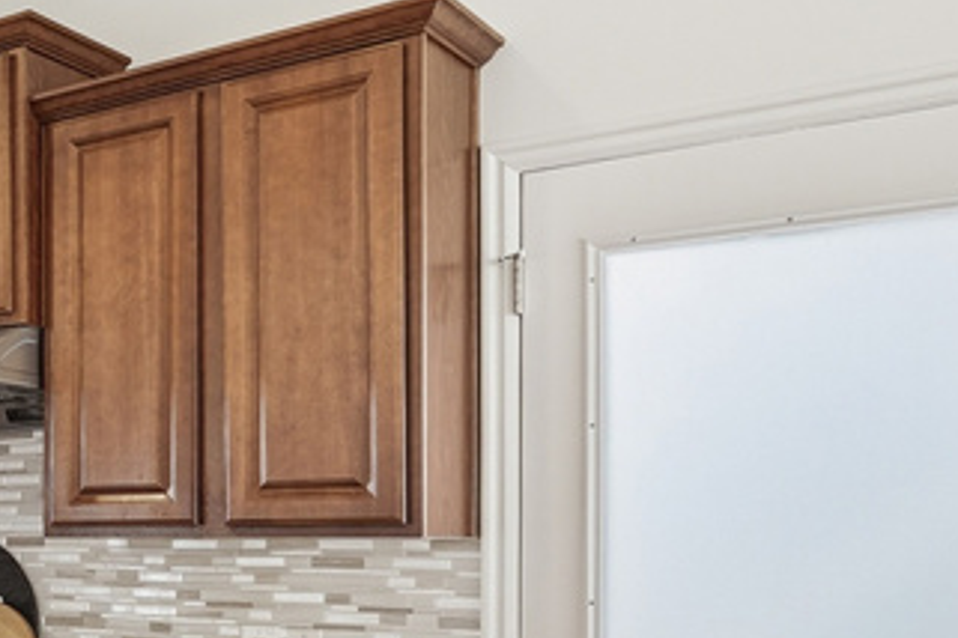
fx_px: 1357
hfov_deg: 29.7
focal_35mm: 51
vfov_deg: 26.0
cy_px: 508
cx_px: -337
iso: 250
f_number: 9
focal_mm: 16
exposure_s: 1/320
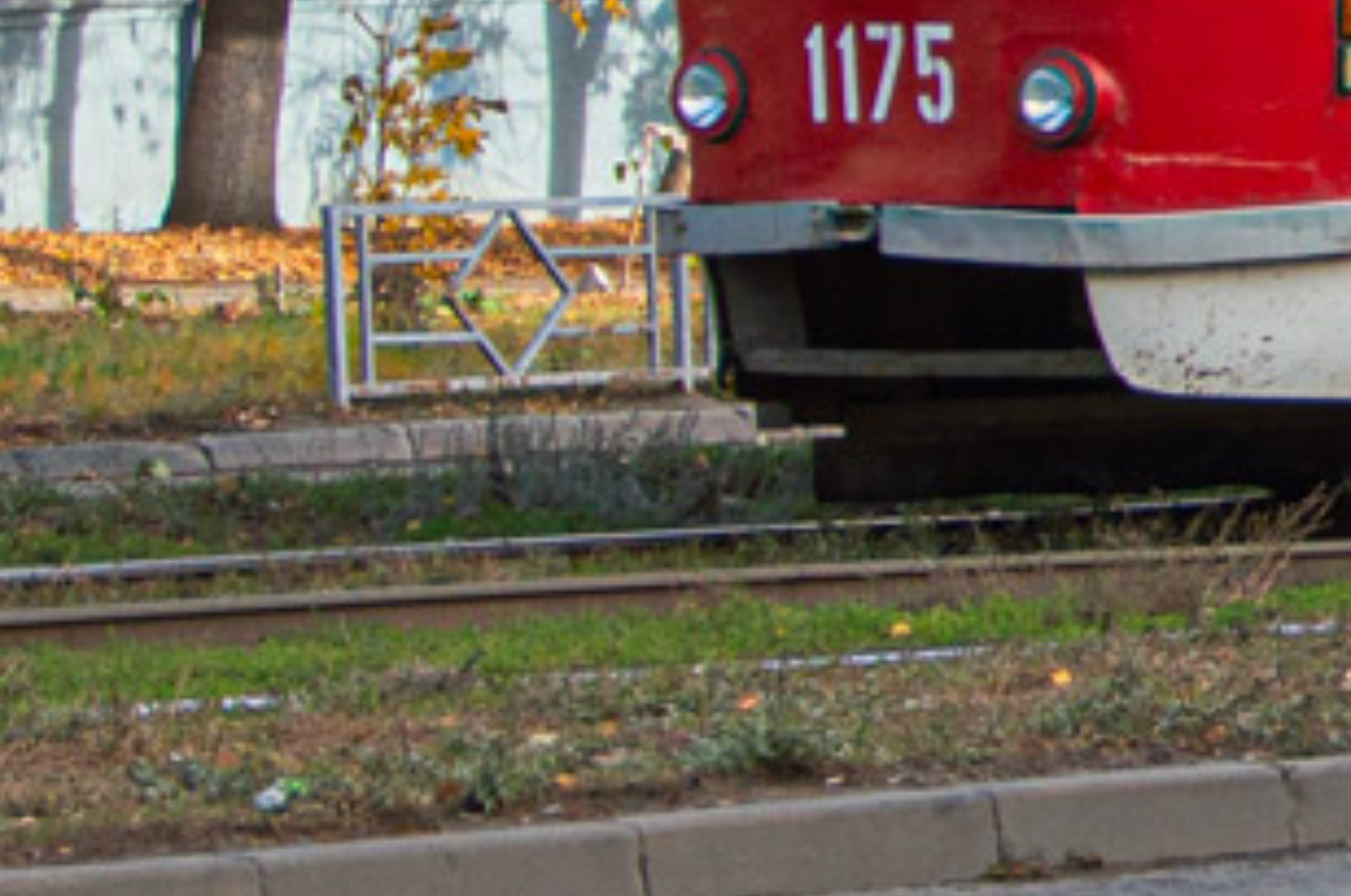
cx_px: 2789
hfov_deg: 6.5
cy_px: -990
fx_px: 11465
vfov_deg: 4.4
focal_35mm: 306
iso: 100
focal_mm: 42
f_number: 5.6
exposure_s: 1/400
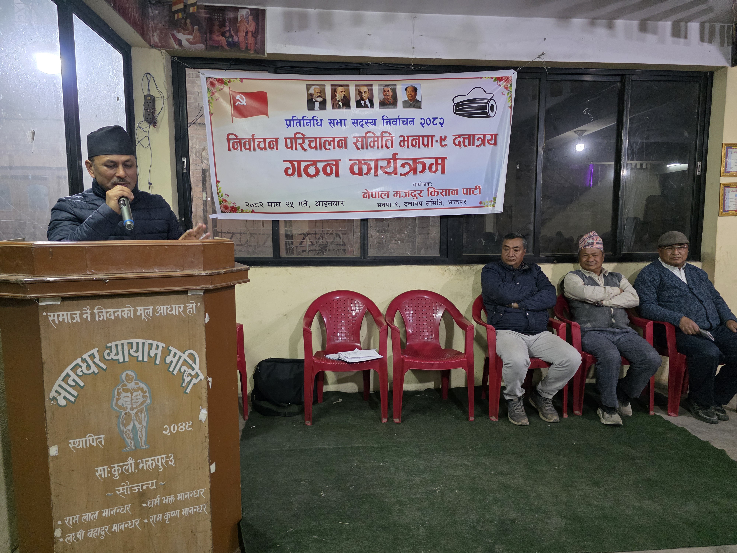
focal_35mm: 23
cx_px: 368
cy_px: 276
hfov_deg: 73.9
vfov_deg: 58.9
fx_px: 490
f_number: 1.7
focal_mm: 6.3
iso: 1250
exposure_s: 1/100
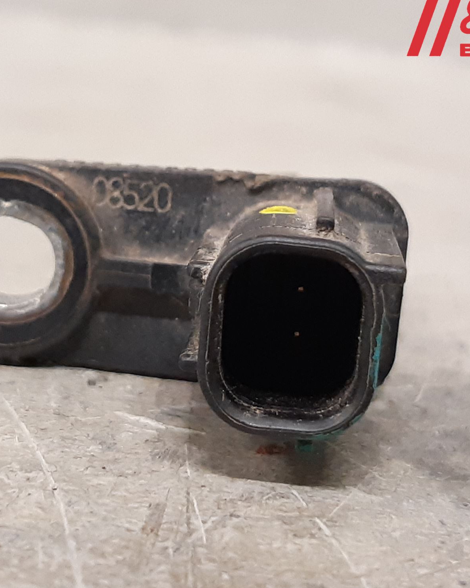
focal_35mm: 35
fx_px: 609
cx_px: 244
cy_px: 293
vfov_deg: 51.5
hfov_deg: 42.2
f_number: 1.7
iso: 250
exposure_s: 1/33
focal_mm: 3.93
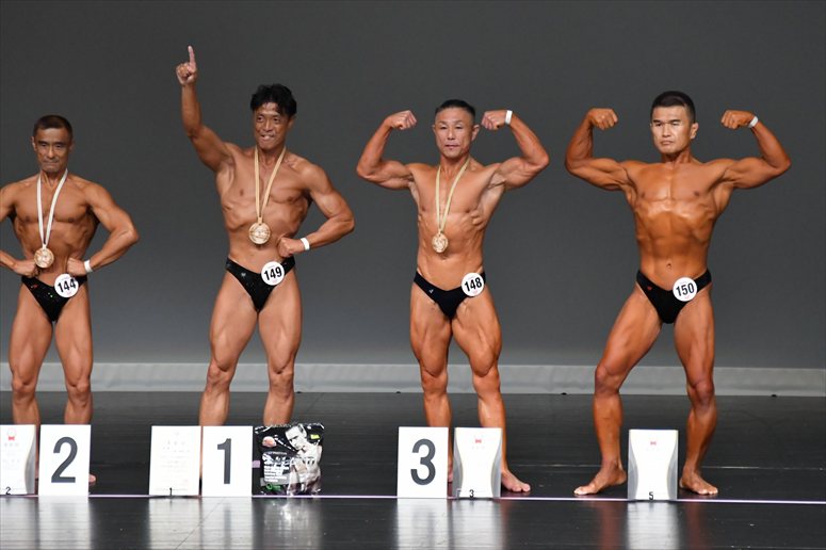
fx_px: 7224
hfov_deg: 6.5
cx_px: 413
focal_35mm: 315
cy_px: 275
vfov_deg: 4.4
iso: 5000
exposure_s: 1/400
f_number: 5.6
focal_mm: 210
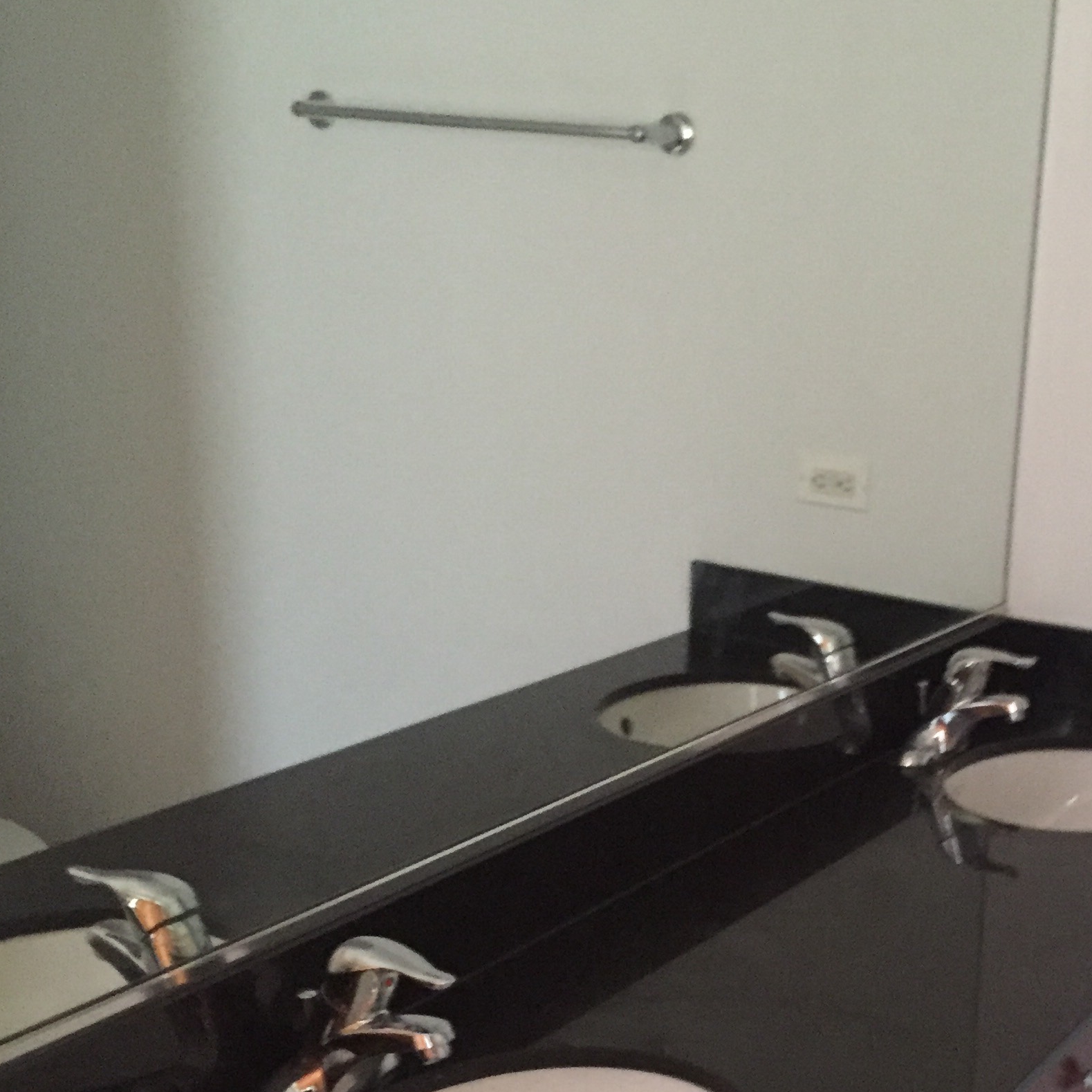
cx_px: 830
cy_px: 795
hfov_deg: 31.6
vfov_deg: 31.7
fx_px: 1892
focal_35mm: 53
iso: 320
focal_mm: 4.15
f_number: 2.2
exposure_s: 1/15
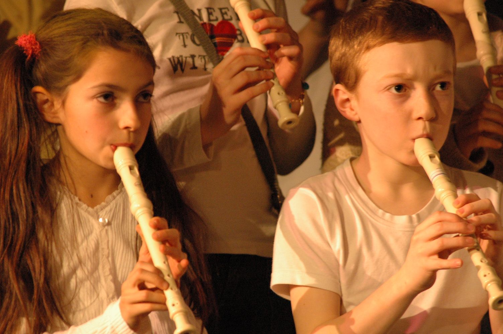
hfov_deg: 7.6
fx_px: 3769
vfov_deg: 5.1
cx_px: 252
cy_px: 167
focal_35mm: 270
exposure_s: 1/15
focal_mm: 180
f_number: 4.8
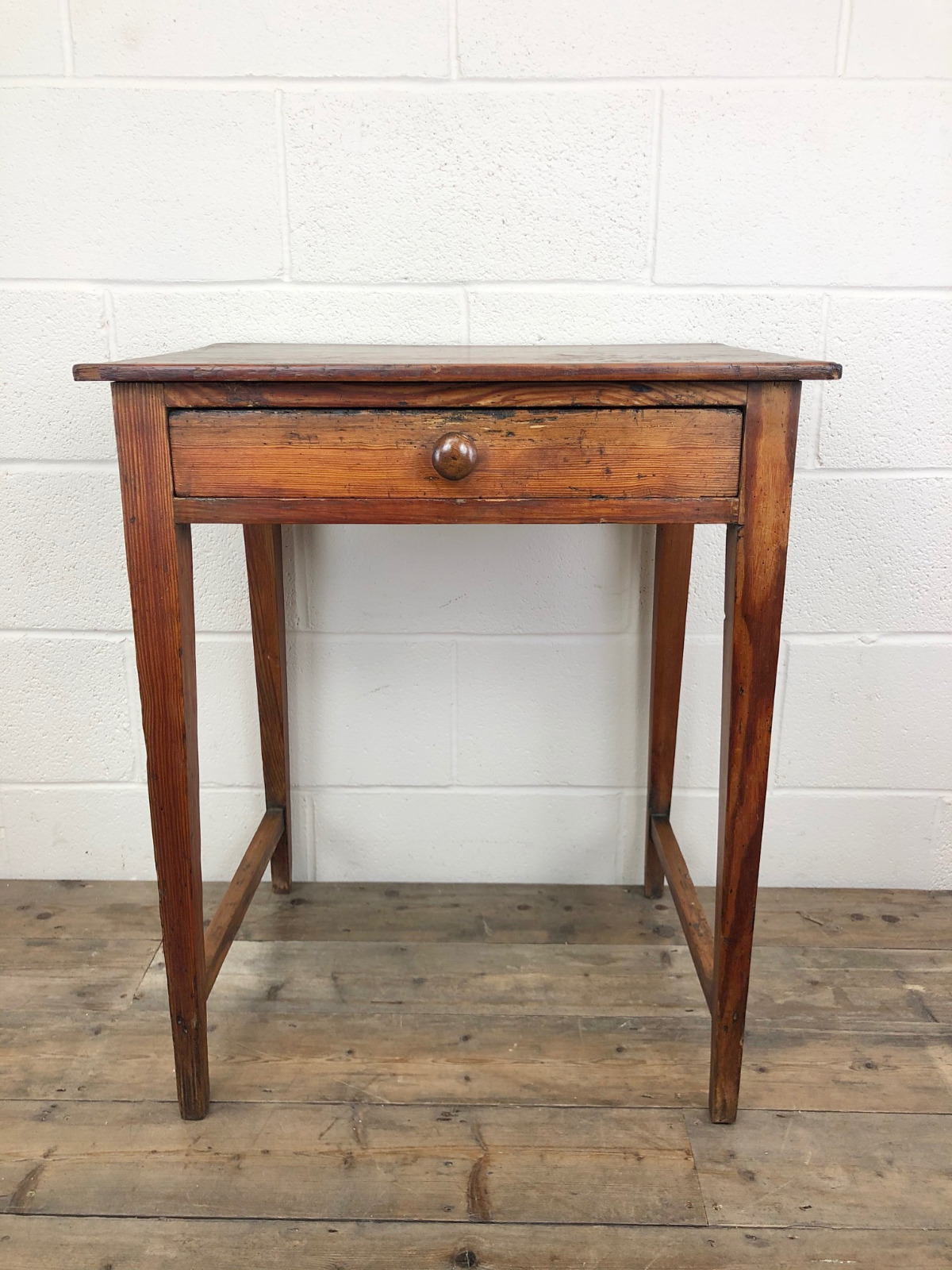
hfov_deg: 49.7
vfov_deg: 63.4
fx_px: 1027
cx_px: 476
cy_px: 635
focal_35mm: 28
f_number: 1.8
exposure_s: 1/100
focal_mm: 4
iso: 32
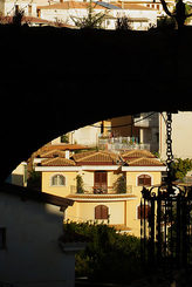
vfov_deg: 9.2
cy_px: -62
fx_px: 1755
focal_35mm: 220
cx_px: 140
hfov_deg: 6.3
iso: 100
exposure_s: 1/125
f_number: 14
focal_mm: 60
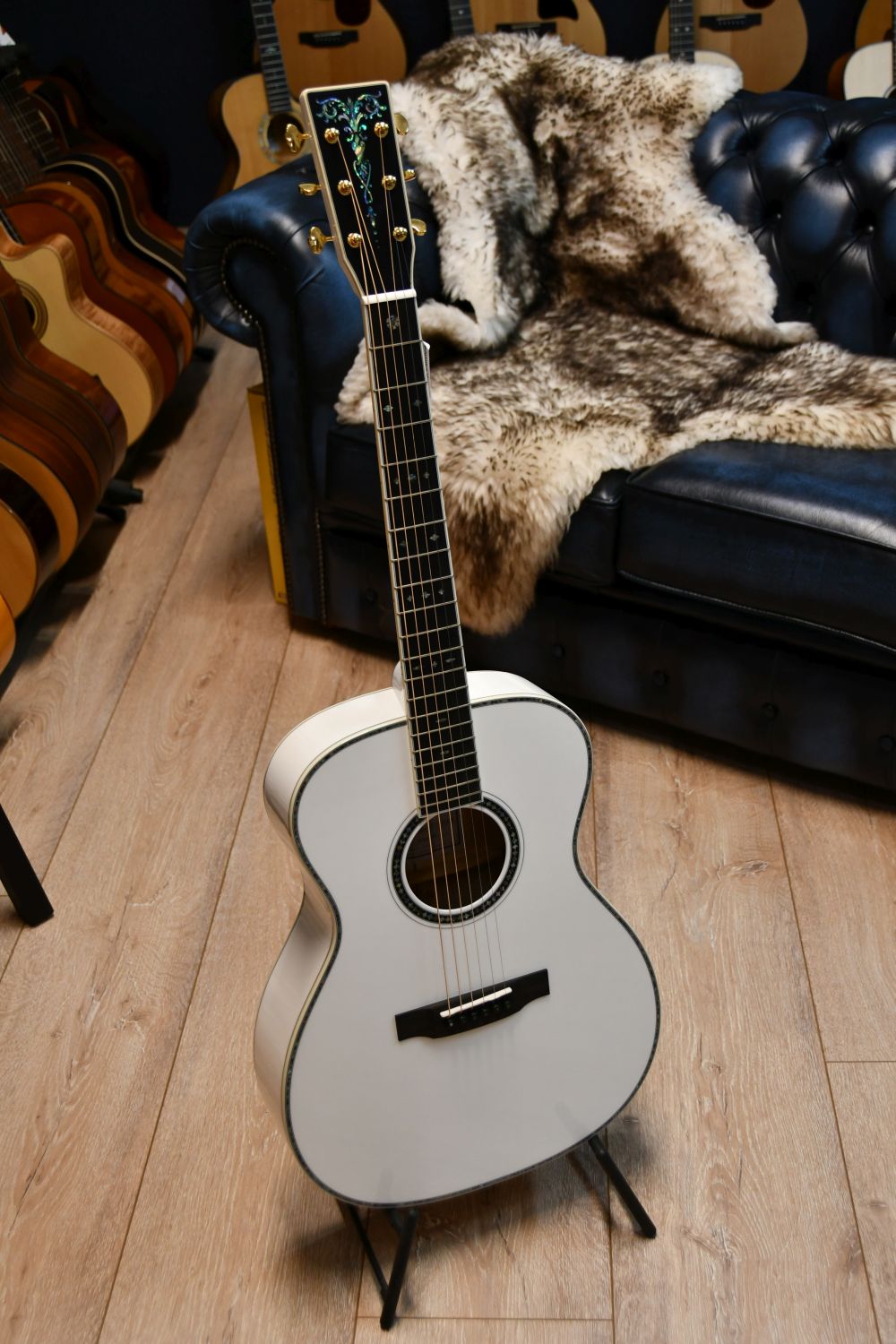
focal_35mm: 42
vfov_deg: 46.4
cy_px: 672
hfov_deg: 31.9
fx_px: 1568
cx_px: 448
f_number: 4
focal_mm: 28
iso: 900
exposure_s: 1/125
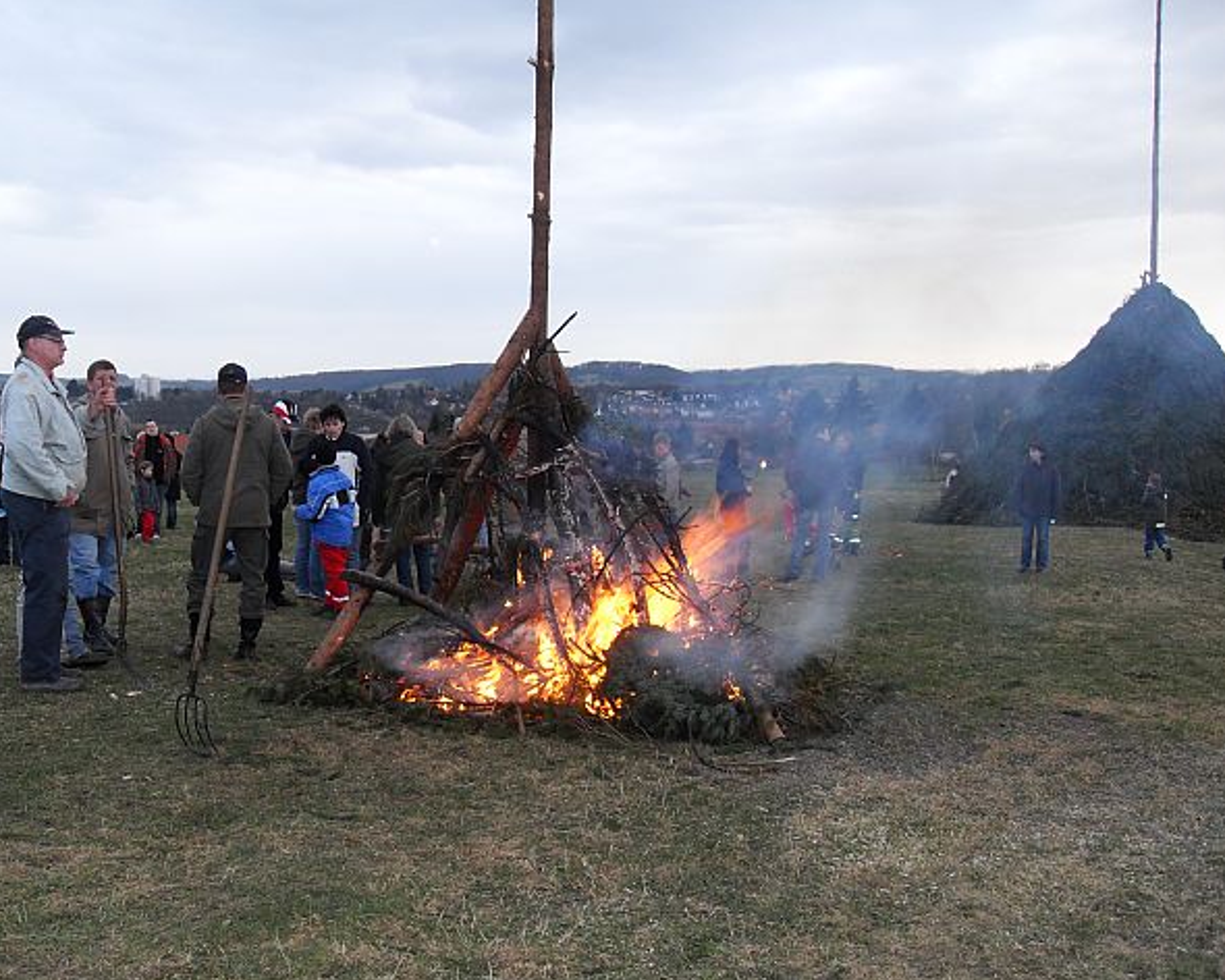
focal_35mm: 36
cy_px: 490
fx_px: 1305
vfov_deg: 41.2
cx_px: 592
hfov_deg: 50.3
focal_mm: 6.3
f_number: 2.8
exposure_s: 1/45
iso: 100
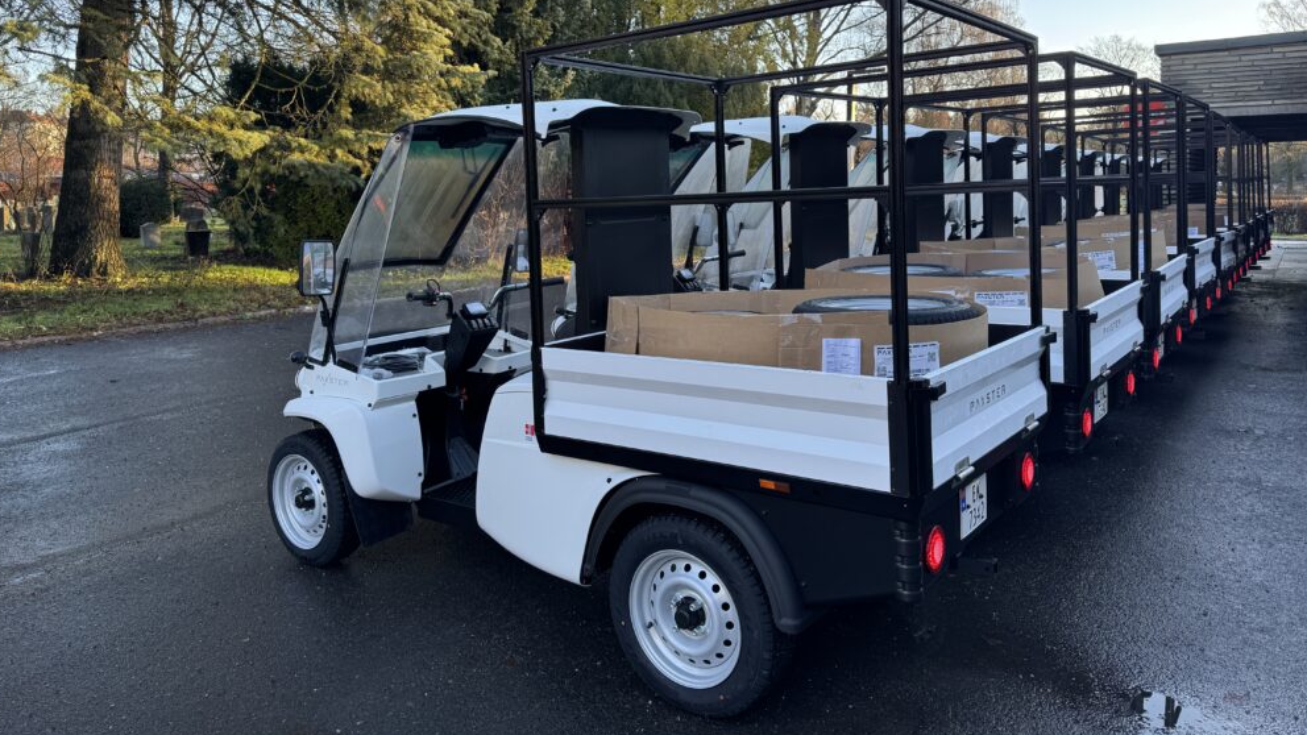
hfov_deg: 69.8
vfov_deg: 42.3
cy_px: 246
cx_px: 634
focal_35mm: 27
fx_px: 936
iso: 64
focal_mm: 6.76
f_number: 1.78
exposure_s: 1/166
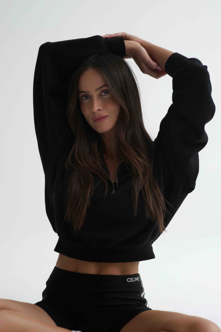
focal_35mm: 85
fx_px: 783
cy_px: 166
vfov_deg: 23.9
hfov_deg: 16.1
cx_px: 110
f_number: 4.5
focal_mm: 85
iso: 500
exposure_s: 1/250
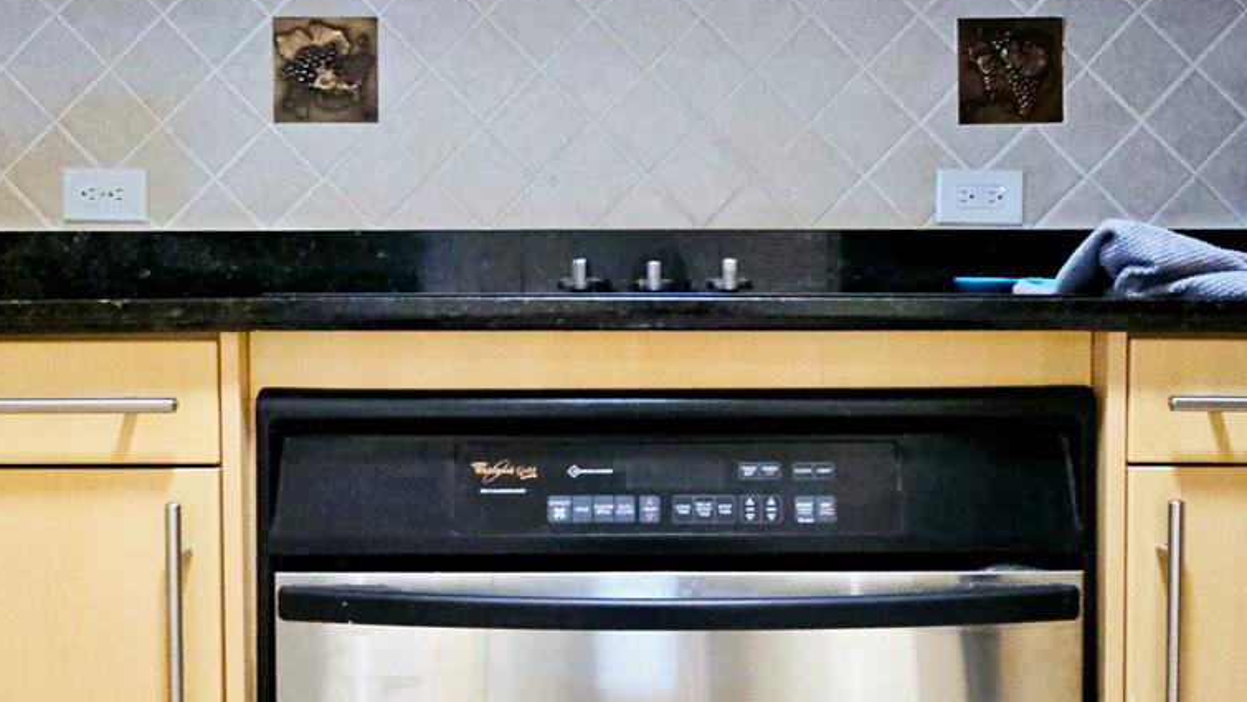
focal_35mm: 30
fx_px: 992
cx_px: 626
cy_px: 332
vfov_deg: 39.0
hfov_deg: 64.3
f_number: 2.2
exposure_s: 1/30
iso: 500
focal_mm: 2.2
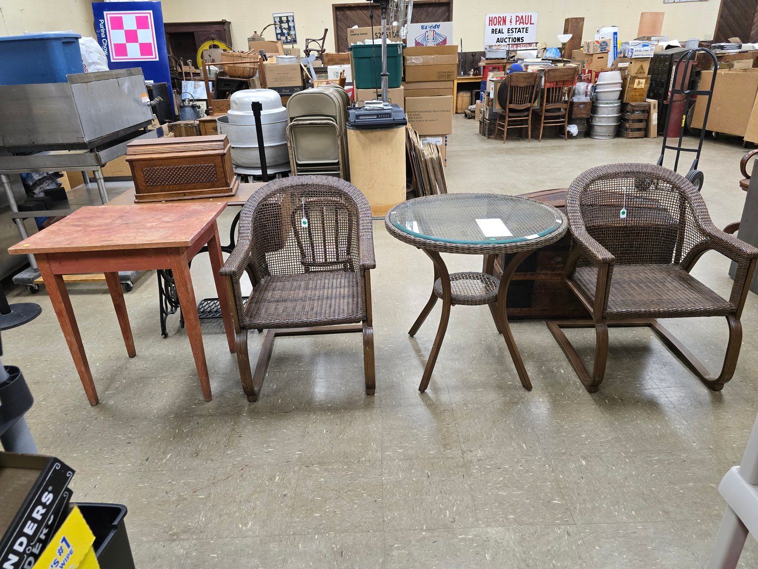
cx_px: 379
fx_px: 504
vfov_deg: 58.9
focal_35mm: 23
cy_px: 284
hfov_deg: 73.9
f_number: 1.7
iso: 500
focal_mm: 6.3
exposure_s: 1/120
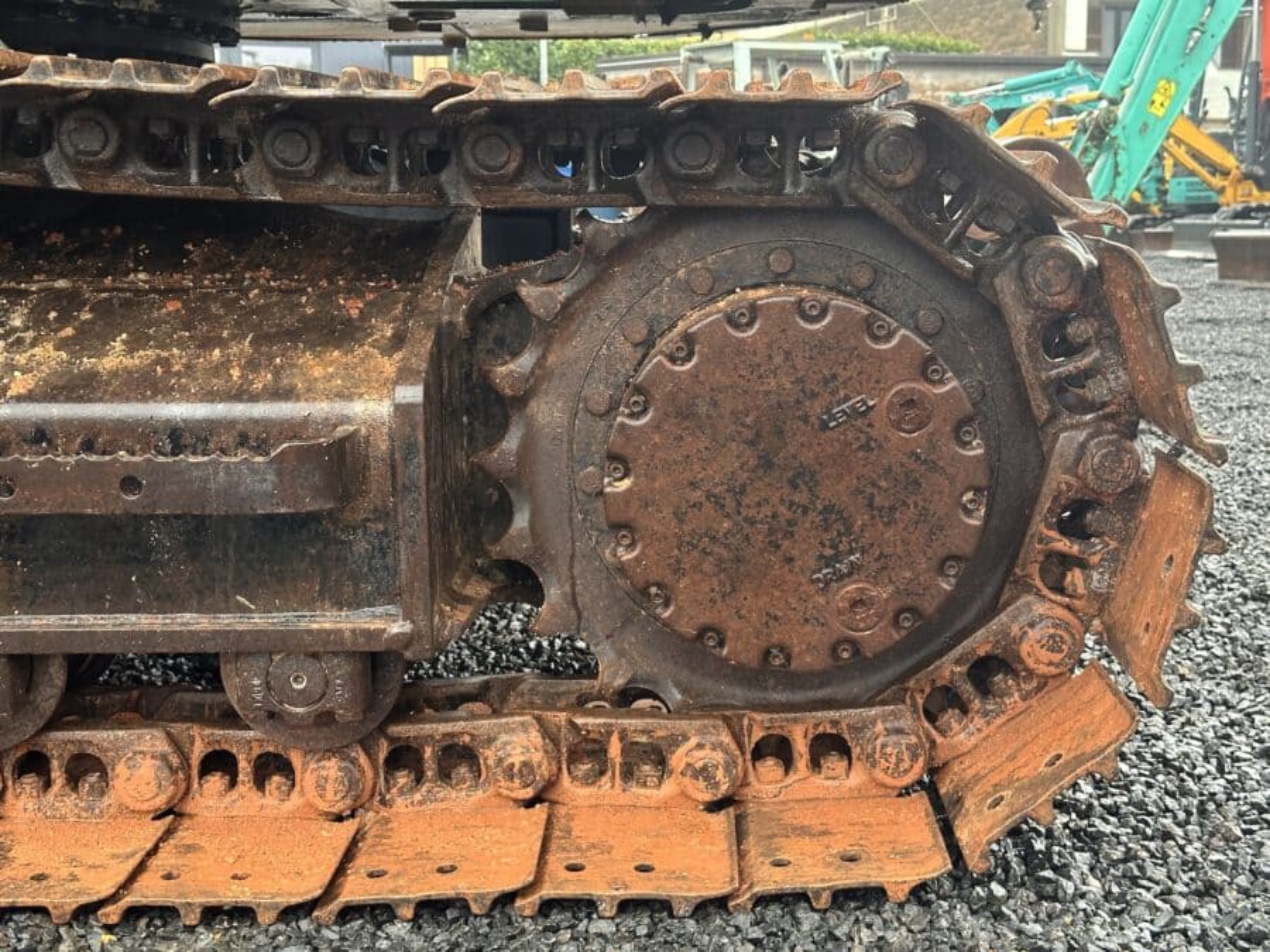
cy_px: 476
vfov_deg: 30.3
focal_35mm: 48
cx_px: 635
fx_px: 1761
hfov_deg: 39.7
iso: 250
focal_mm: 6.86
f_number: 1.78
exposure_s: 1/41
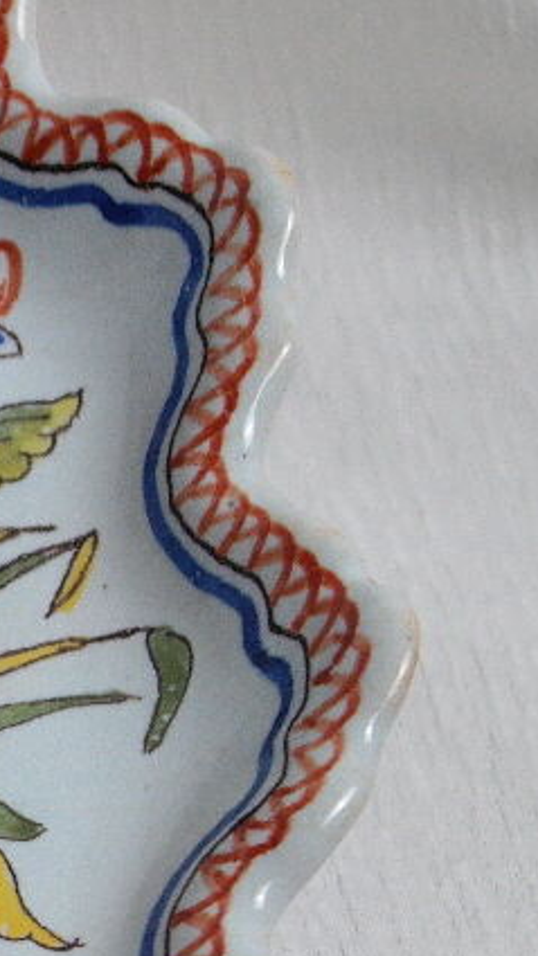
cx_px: -1351
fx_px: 7458
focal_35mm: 294
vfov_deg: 7.3
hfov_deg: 3.9
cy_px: 733
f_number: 5
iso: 400
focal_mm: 45
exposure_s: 1/80
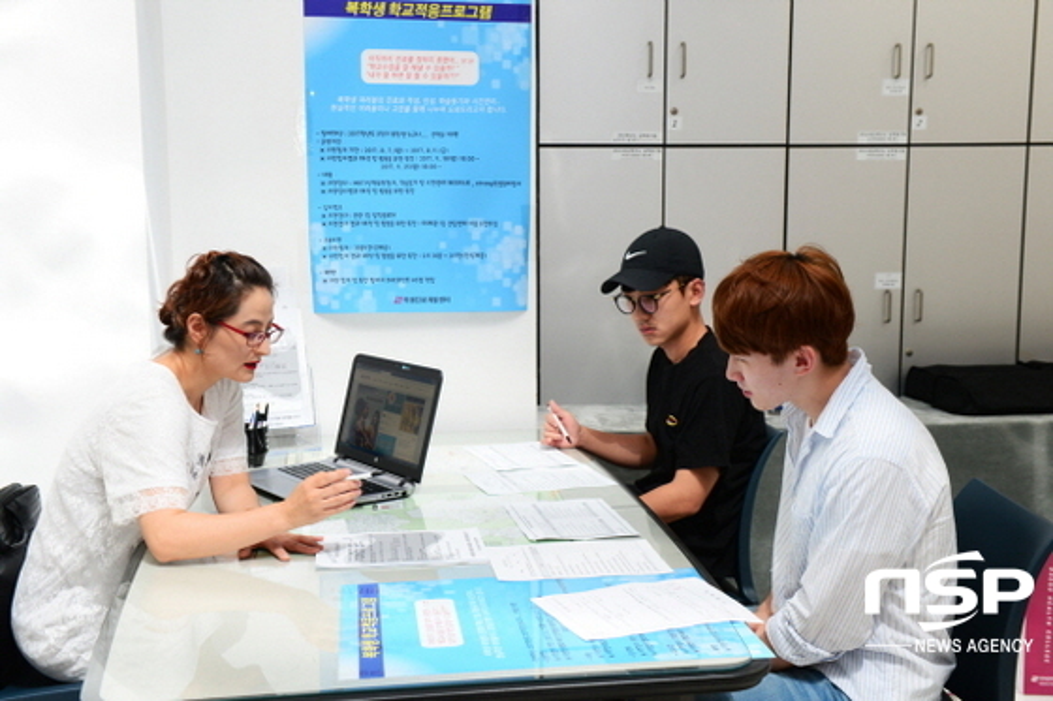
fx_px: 1287
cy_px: 350
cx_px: 526
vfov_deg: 30.5
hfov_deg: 44.5
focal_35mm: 44
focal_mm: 44
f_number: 6.3
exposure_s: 1/80
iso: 800
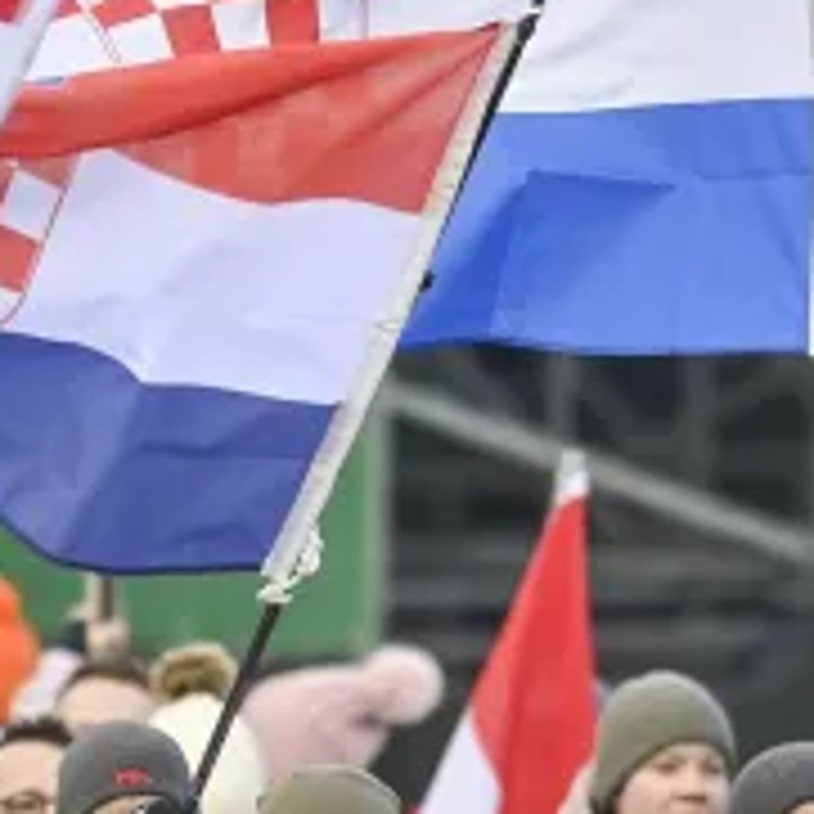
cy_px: 389
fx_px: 28440
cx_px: 310
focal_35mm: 1069
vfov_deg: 1.6
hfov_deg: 1.6
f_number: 2.8
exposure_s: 1/1250
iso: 200
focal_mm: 300
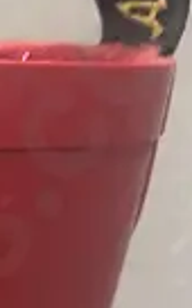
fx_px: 1599
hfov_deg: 6.2
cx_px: -420
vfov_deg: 9.5
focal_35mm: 191
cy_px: 779
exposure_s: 1/50
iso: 400
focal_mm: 6.86
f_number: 1.78
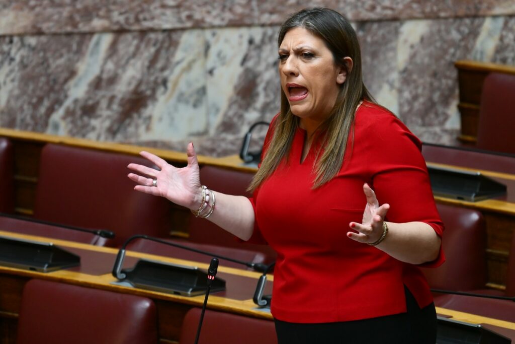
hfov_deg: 3.4
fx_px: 8584
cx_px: 258
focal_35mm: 600
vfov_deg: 2.3
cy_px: 172
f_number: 7.1
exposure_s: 1/250
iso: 5000
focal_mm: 600
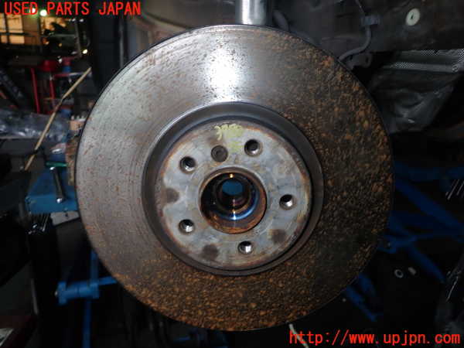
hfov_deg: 69.4
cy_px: 174
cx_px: 232
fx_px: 335
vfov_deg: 54.9
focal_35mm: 25
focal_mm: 4.5
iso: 125
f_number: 5.6
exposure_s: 1/30
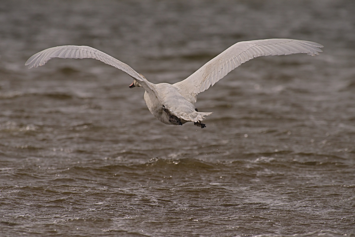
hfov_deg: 3.4
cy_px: 118
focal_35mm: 600
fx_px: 5917
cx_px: 178
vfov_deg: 2.3
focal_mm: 600
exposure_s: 1/4000
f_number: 8
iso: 640
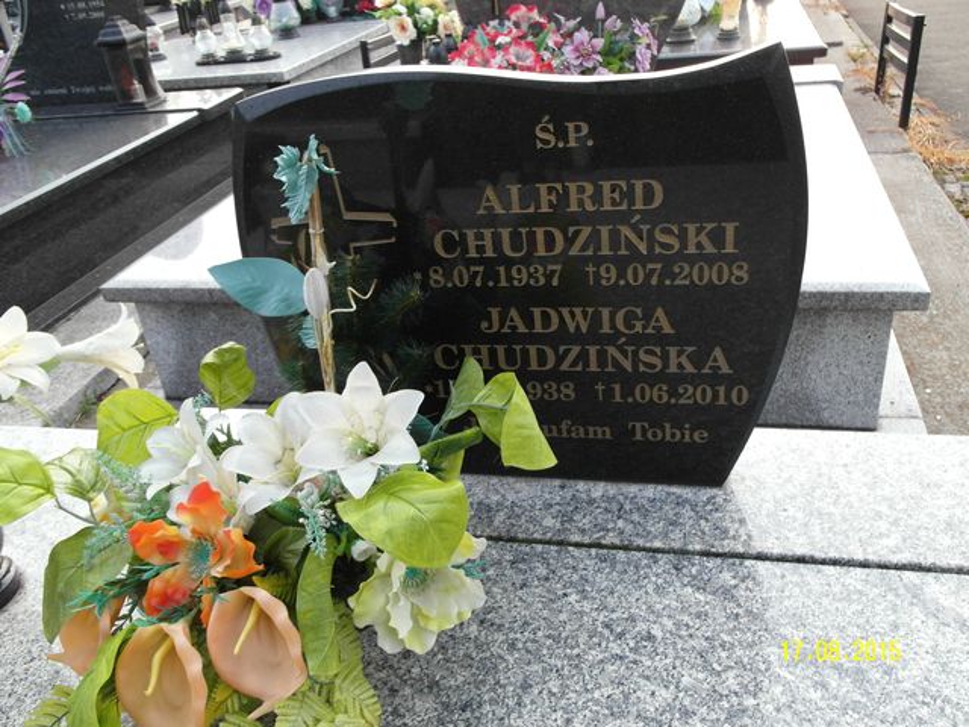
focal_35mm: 30
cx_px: 484
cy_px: 364
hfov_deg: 60.0
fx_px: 840
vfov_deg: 46.8
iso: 100
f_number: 3.6
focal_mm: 6.5
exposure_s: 1/90
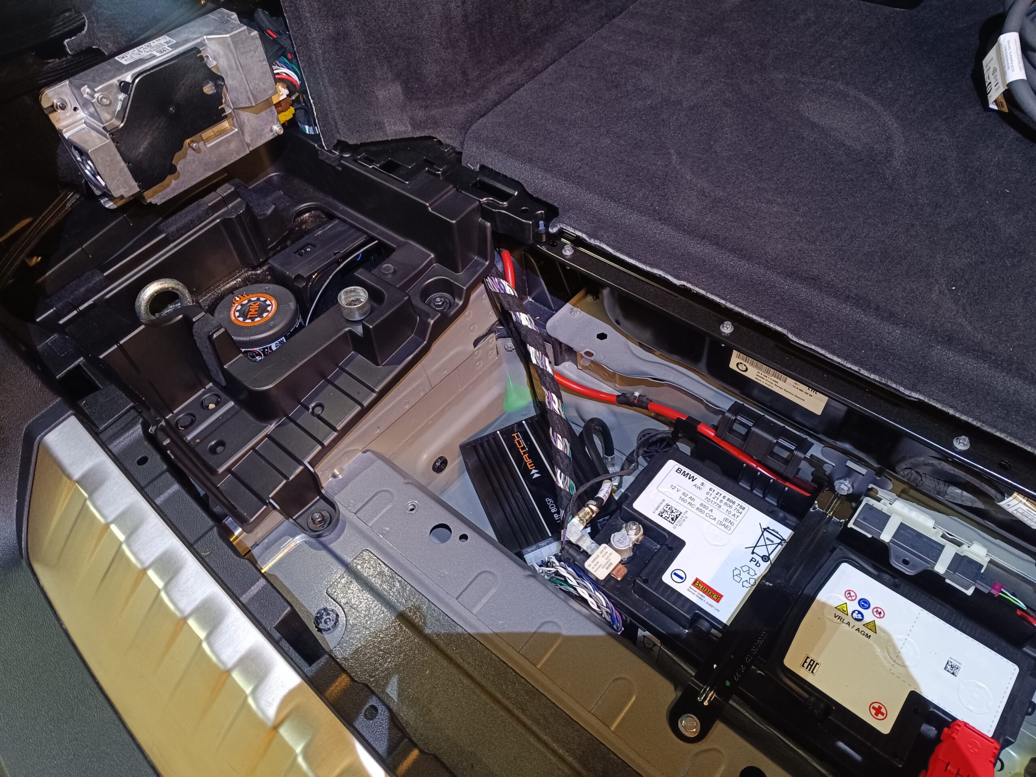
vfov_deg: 56.8
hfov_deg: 71.6
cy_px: 388
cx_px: 518
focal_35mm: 24
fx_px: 718
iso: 644
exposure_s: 1/25
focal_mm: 5.59
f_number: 1.88
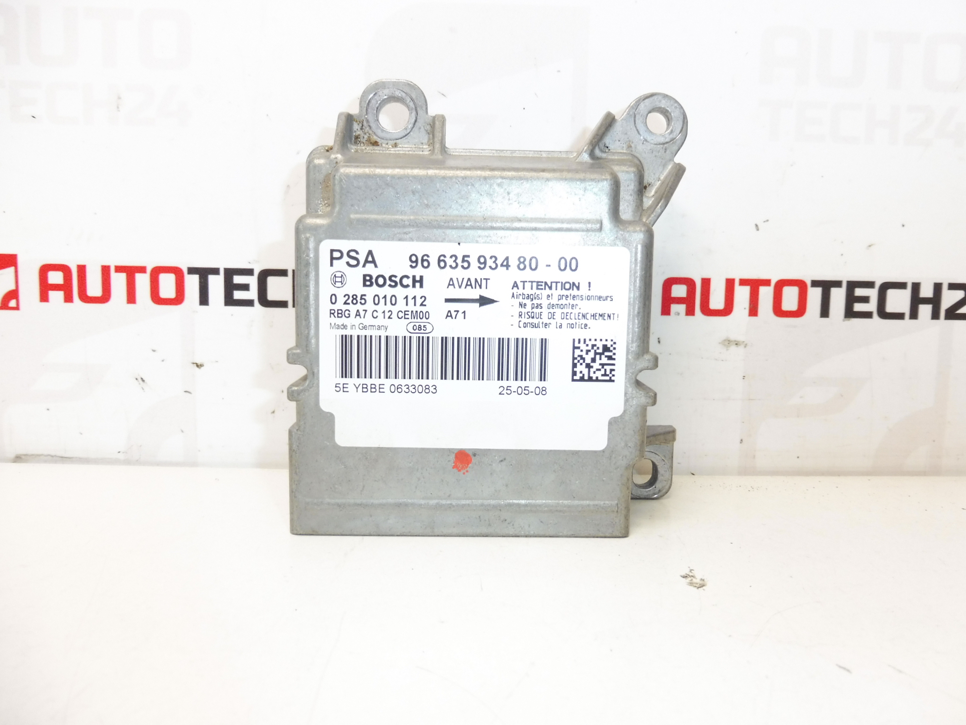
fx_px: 670
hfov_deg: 71.6
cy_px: 362
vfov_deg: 56.8
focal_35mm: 24
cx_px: 483
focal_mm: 4.3
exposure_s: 1/80
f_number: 3.5
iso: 200
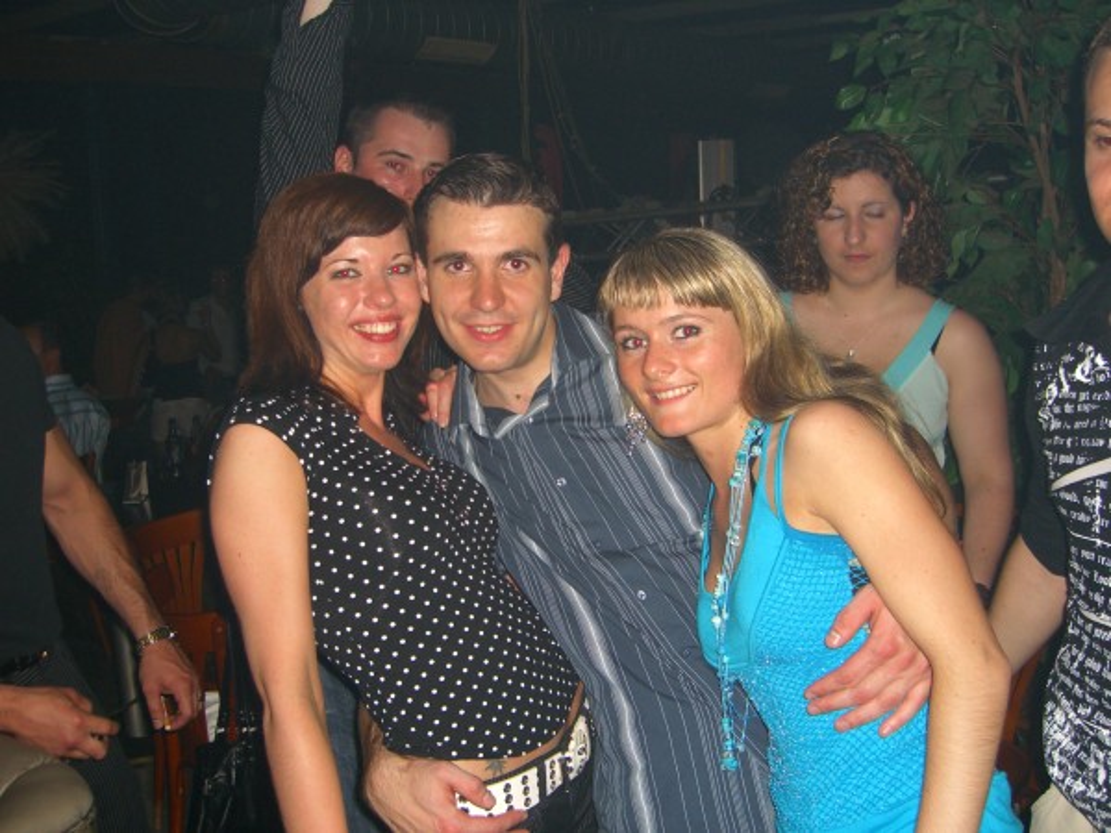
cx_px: 556
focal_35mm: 38
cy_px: 416
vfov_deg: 37.7
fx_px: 1220
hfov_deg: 49.0
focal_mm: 7.9
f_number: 2.8
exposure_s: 1/60
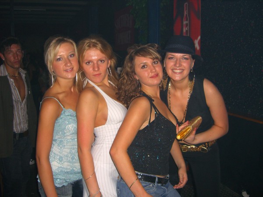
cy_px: 98
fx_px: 289
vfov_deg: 37.7
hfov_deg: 49.0
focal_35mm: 38
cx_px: 132
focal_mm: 7.9
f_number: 2.8
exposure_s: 1/60
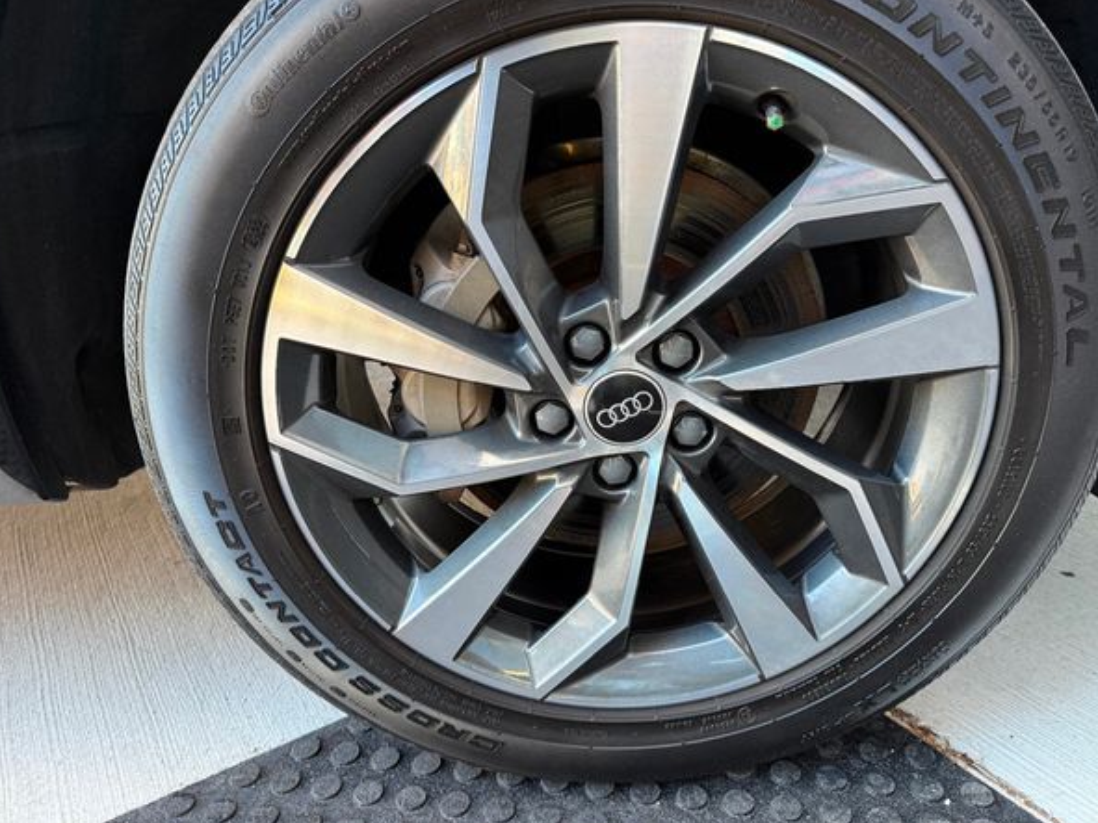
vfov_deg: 53.0
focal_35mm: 26
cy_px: 401
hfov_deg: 67.3
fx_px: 825
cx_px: 548
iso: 200
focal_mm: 6.76
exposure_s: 1/68
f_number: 1.78
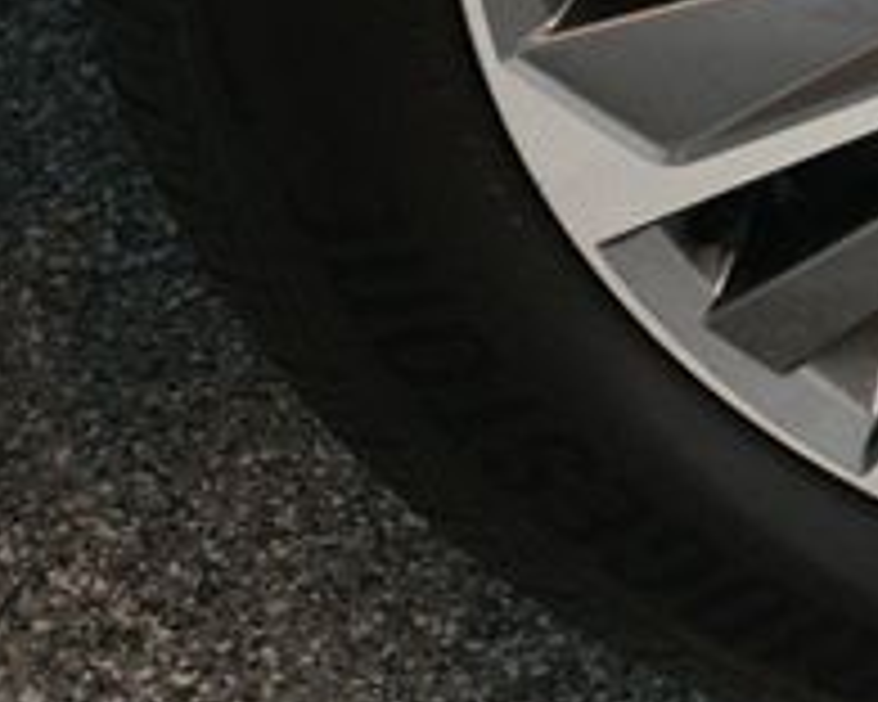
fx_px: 4807
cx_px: 1418
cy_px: -243
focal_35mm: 185
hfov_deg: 10.0
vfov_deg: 8.2
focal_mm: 40
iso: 3200
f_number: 4.5
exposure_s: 1/100
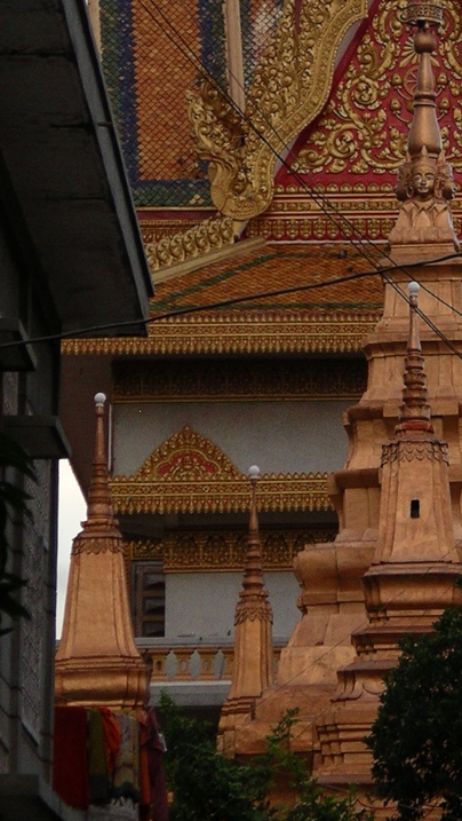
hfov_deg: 4.4
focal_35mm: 277
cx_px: 462
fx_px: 6025
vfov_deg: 7.8
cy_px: 115
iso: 200
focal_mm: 23.8
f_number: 4
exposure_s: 1/100
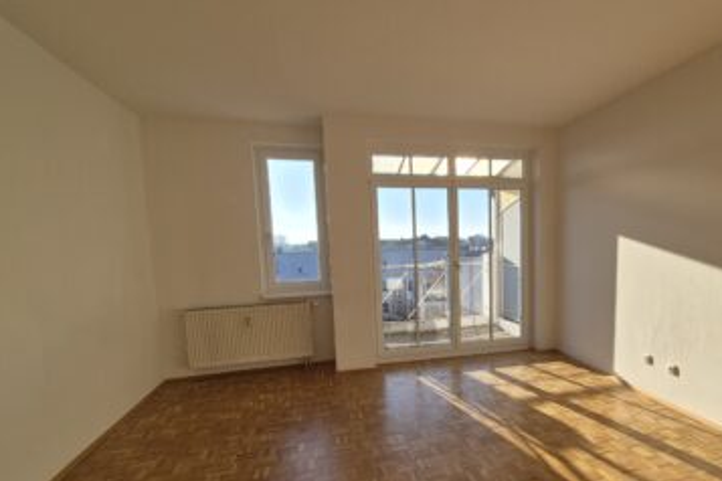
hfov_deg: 88.6
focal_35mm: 18
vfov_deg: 66.6
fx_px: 361
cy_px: 293
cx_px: 442
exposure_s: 1/1088
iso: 50
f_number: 2.2
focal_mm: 2.2
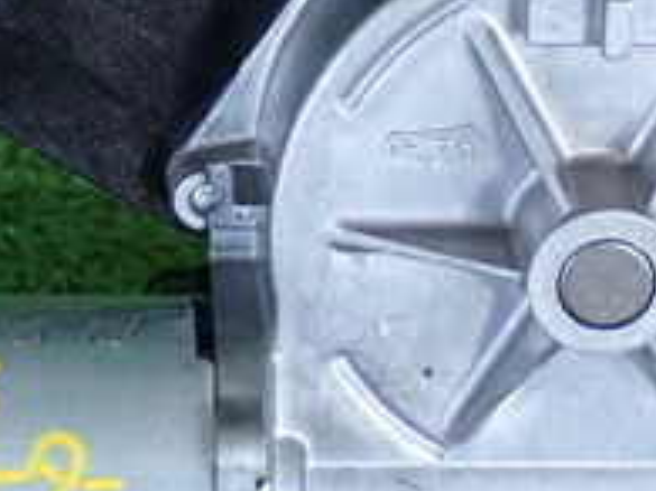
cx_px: 242
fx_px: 3901
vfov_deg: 7.2
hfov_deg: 9.6
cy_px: 205
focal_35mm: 206
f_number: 3.8
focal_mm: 11.88
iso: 320
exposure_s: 1/125
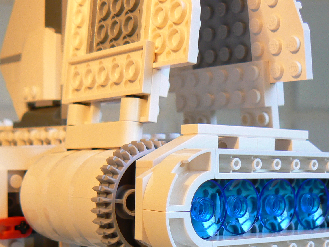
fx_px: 656
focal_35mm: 69
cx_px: 121
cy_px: 230
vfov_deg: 20.8
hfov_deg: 28.0
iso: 100
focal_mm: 6
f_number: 3.2
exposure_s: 1/50
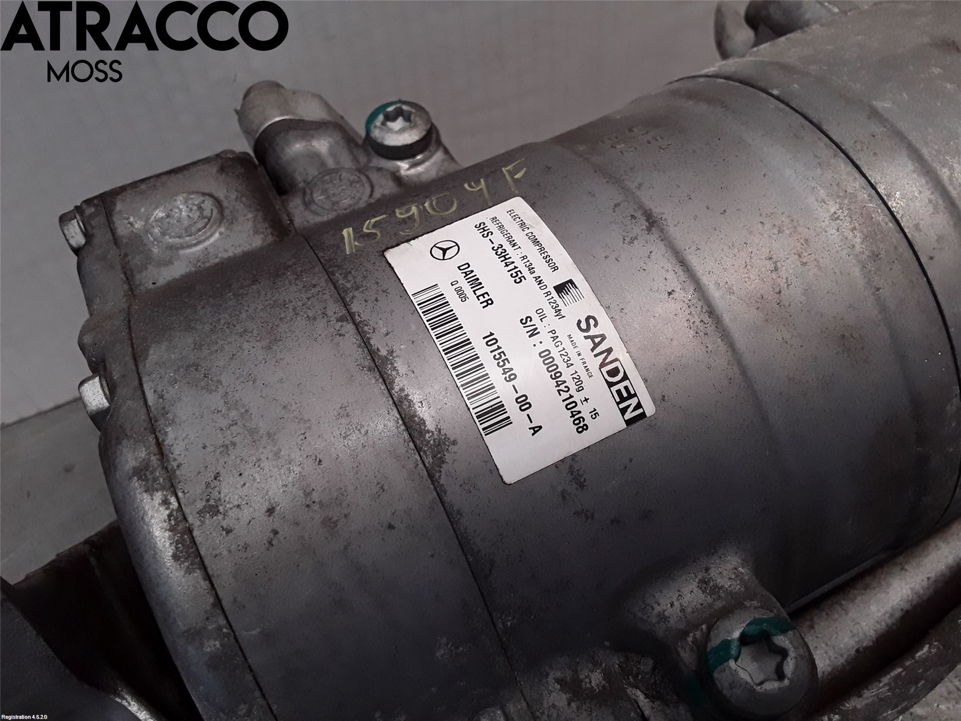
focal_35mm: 28
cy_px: 360
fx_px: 777
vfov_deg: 49.7
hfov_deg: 63.4
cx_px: 480
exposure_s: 1/325
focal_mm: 2.91
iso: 100
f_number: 1.9
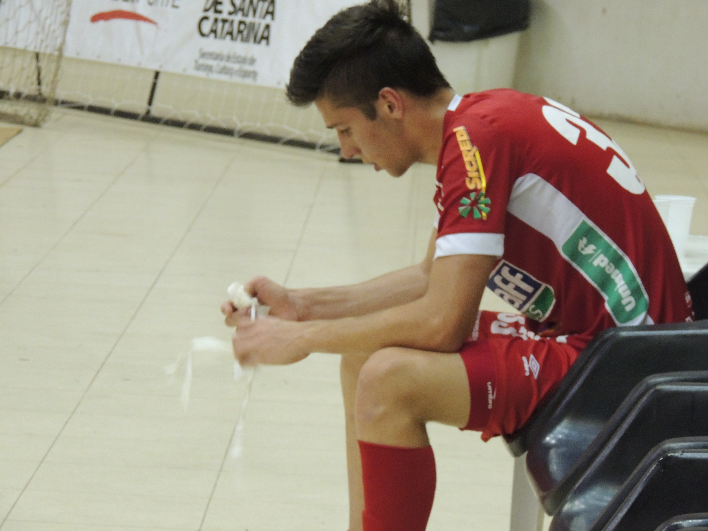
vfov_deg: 7.4
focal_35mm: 200
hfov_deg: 9.9
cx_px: 354
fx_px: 4091
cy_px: 266
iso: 1000
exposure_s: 1/30
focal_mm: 35.6
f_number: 4.6
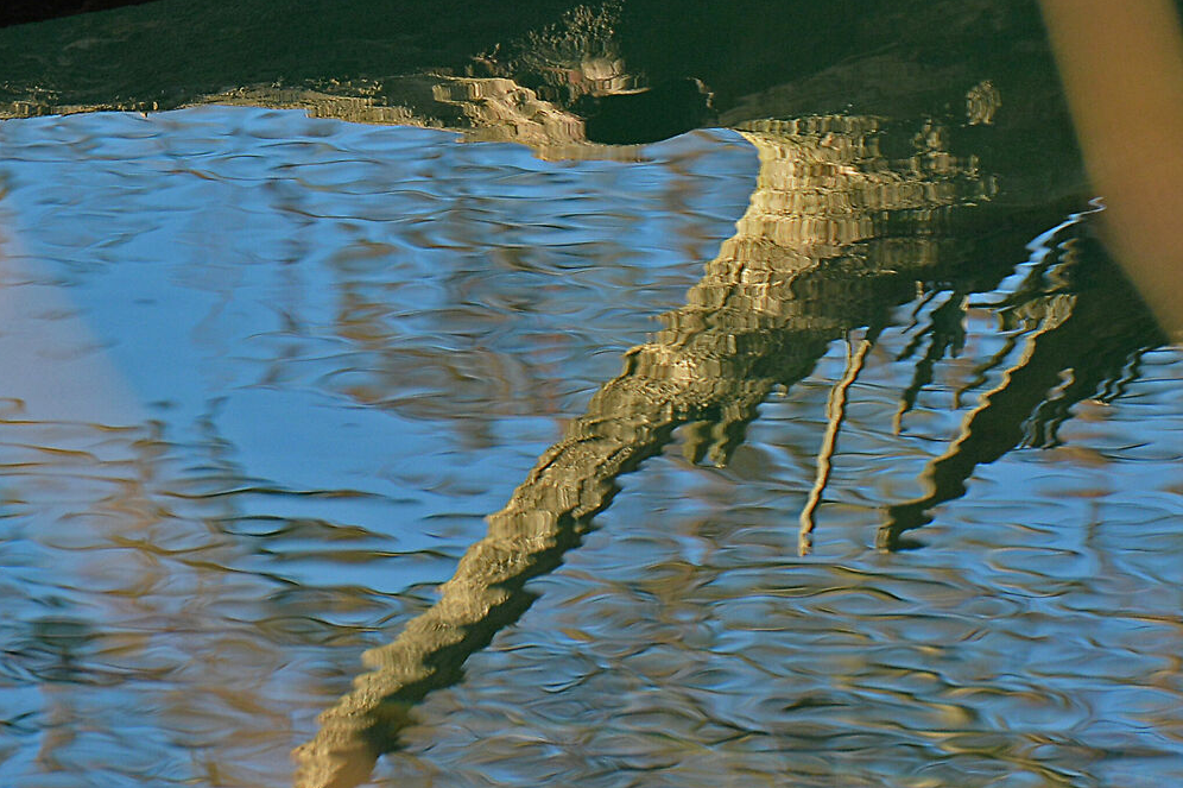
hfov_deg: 2.9
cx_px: 565
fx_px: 23746
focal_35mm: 723
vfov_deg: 1.9
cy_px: -121
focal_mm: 300
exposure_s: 1/200
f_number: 8
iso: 800
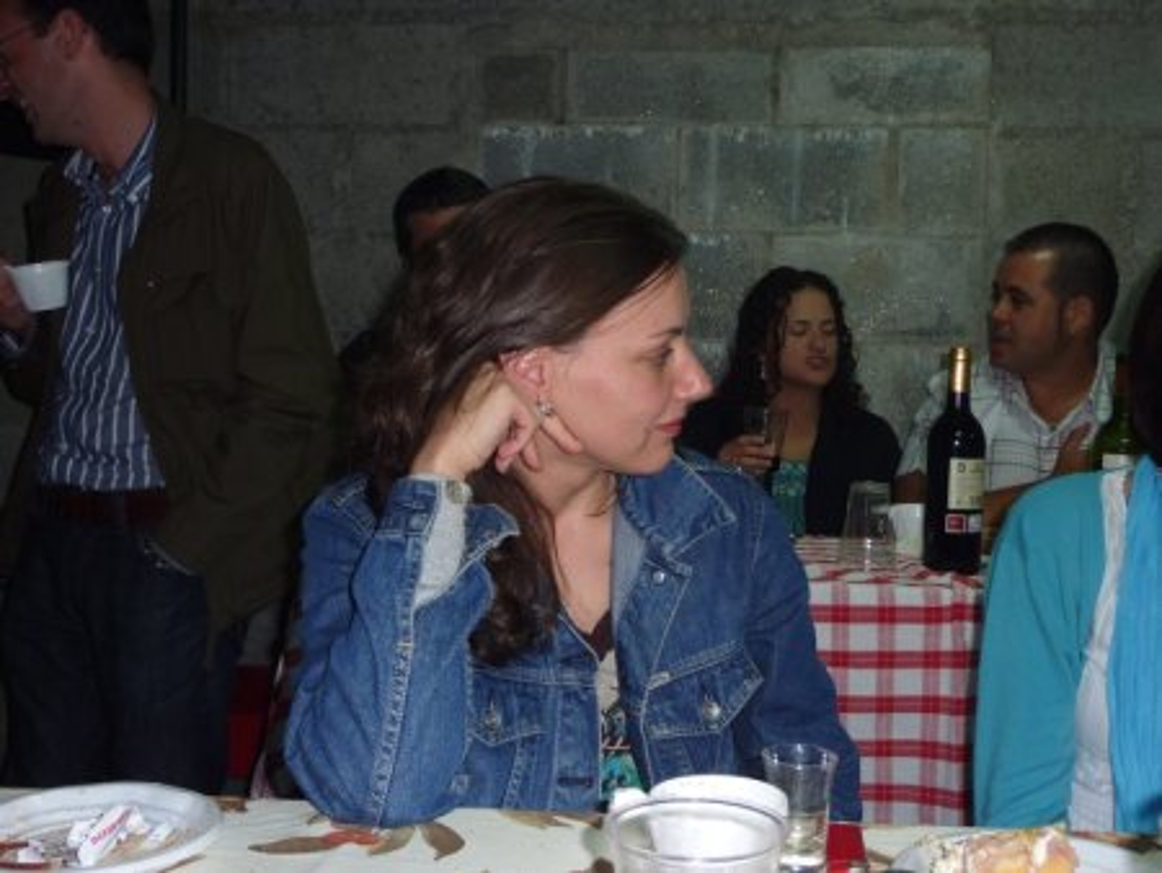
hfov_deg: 44.8
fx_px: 1411
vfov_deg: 34.4
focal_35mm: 42
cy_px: 436
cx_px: 581
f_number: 3.7
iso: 100
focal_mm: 6.9
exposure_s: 1/30
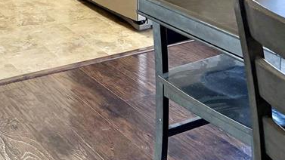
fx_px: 537
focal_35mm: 71
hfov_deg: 27.7
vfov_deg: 14.9
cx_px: -13
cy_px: -123
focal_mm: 6.76
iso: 200
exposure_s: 1/192
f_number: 1.78
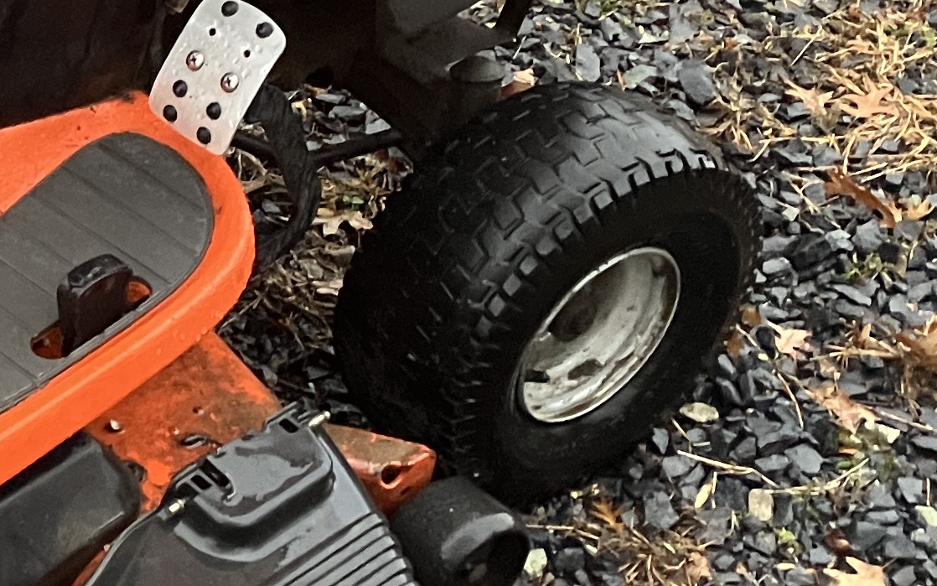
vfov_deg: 12.2
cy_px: 205
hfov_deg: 17.7
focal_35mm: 107
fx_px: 2733
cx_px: -401
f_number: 1.8
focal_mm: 3.99
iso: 320
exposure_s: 1/54
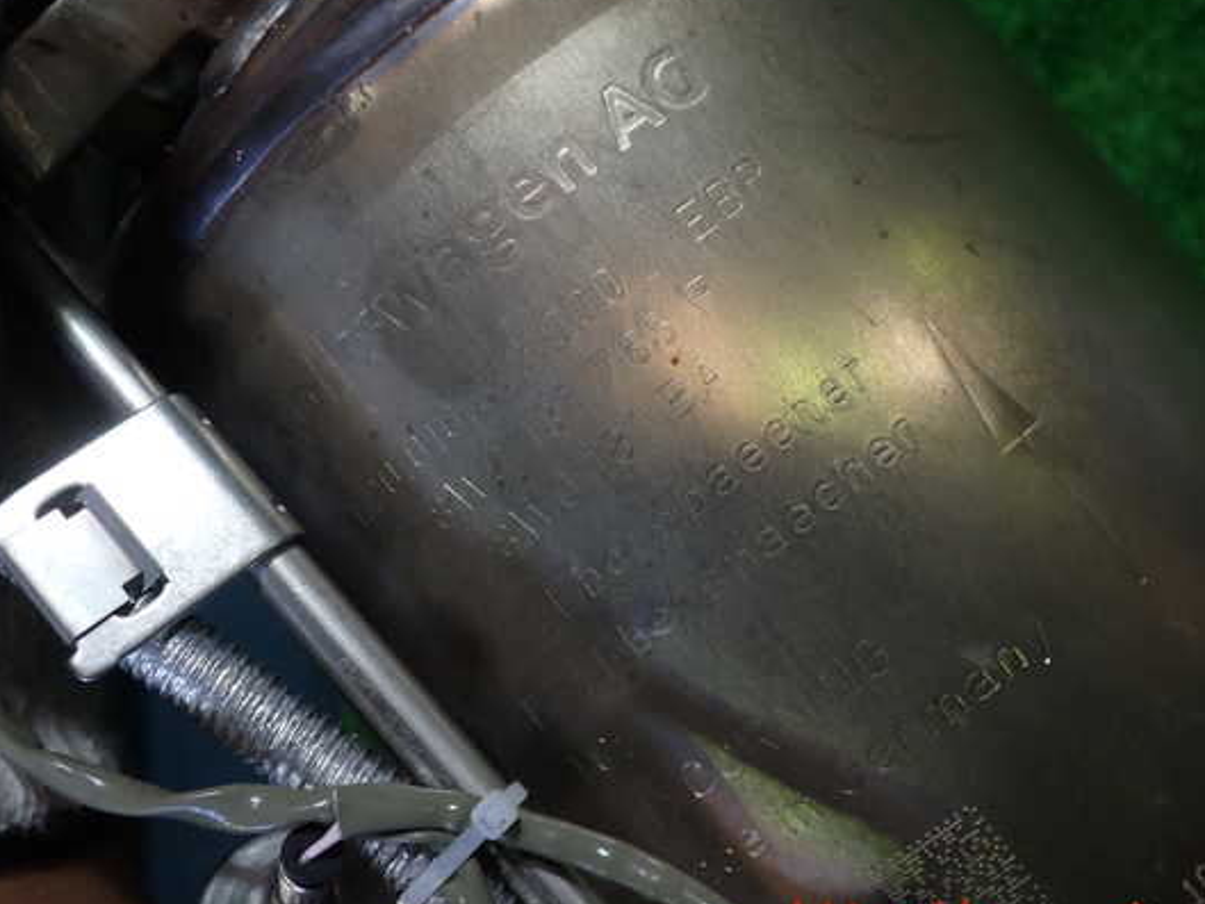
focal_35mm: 34
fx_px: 1184
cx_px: 624
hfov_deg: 53.9
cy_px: 442
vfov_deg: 41.8
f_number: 2.3
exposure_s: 1/60
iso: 160
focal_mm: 5.4
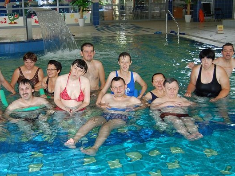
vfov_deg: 31.5
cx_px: 92
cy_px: 81
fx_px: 312
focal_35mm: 46
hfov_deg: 41.0
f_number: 4.2
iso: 400
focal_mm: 26
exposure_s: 1/60
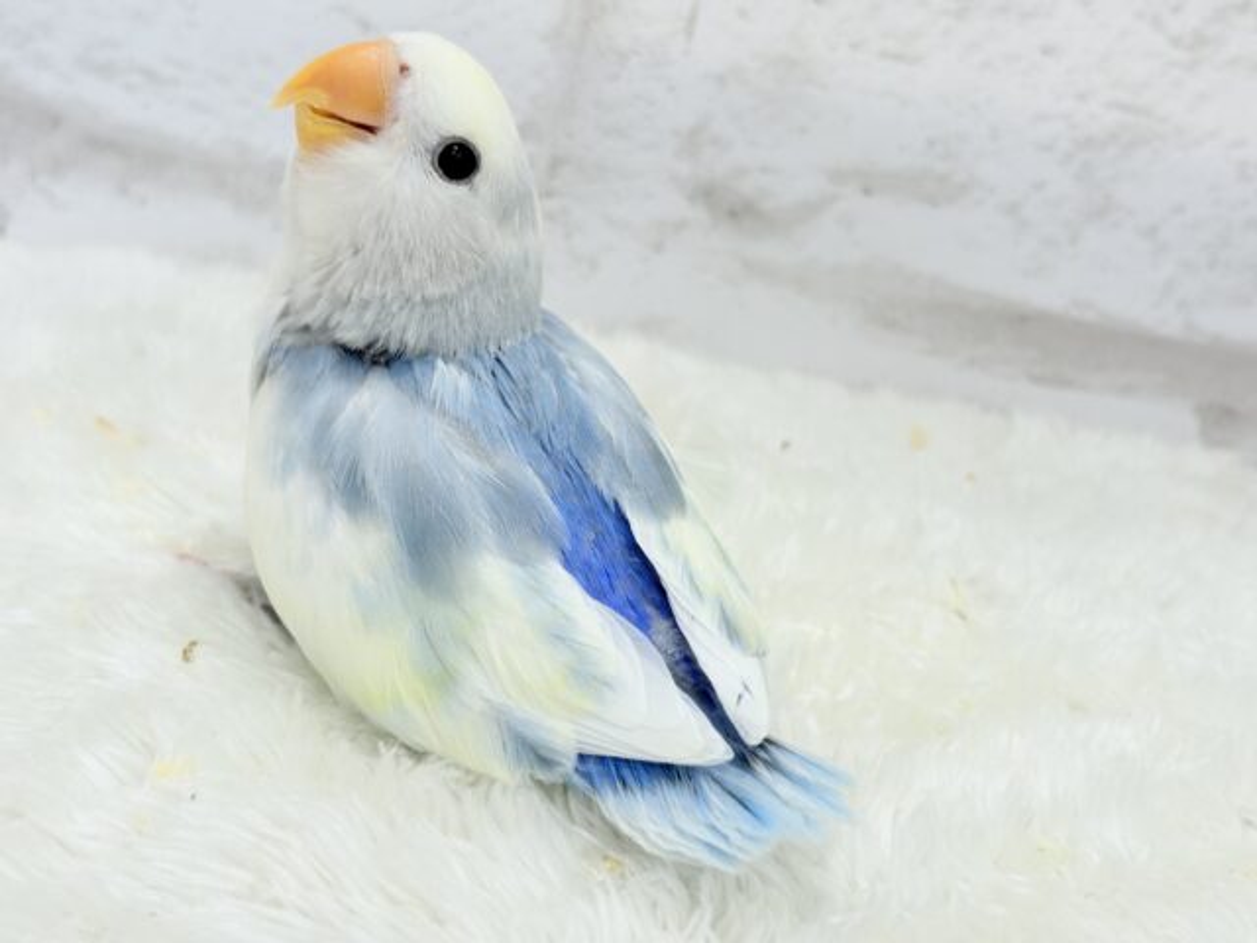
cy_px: 472
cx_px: 628
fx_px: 1888
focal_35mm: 52
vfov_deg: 28.0
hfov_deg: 36.8
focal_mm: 5.96
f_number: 1.6
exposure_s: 1/50
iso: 32
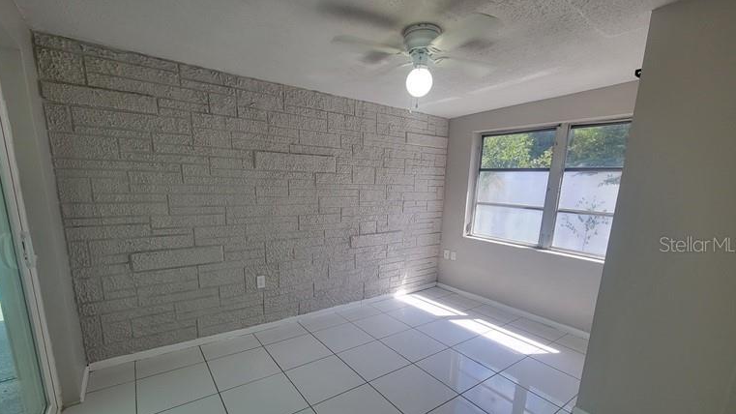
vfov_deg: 70.0
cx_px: 361
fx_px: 293
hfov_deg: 103.0
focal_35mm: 15
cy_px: 244
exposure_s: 1/120
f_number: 2.2
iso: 64
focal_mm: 2.2
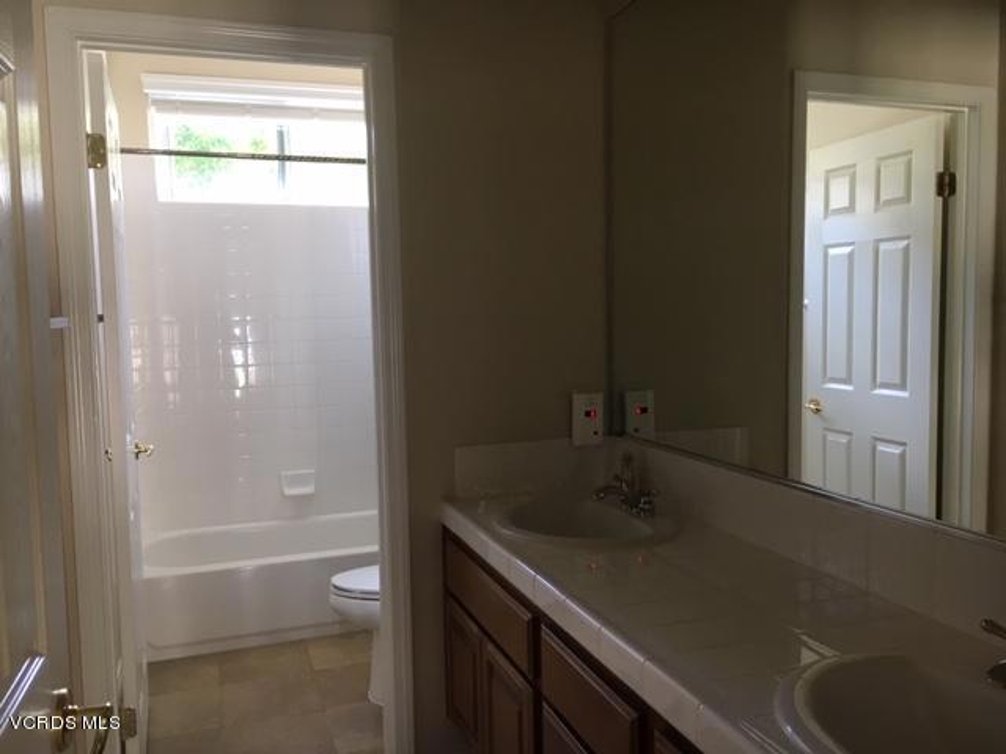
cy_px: 377
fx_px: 843
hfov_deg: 61.7
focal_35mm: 29
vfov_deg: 48.2
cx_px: 503
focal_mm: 4.15
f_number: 2.2
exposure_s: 1/30
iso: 64
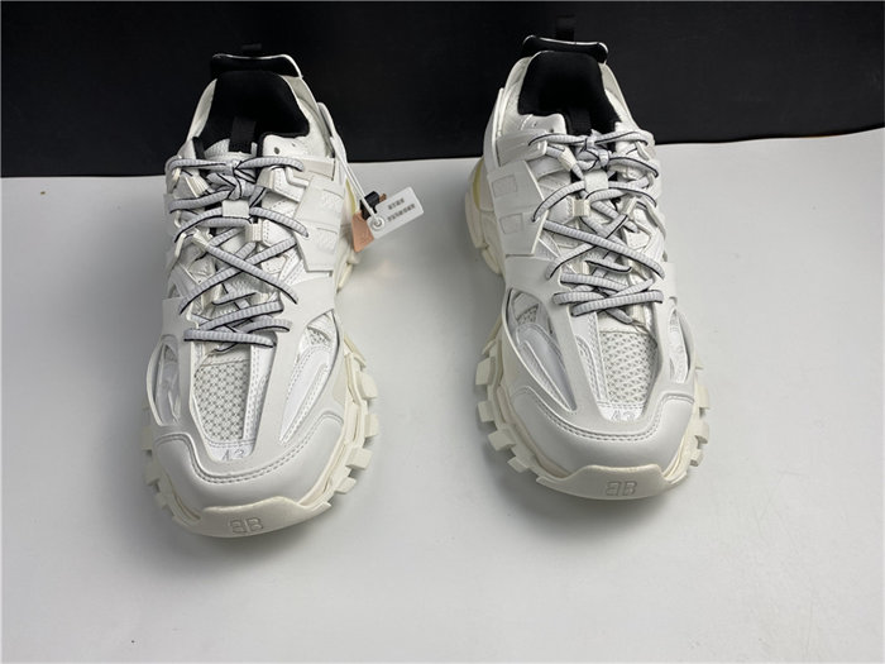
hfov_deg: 67.3
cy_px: 332
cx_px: 442
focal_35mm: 26
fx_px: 665
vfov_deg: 53.1
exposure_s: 1/140
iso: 32
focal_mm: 4.25
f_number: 1.8
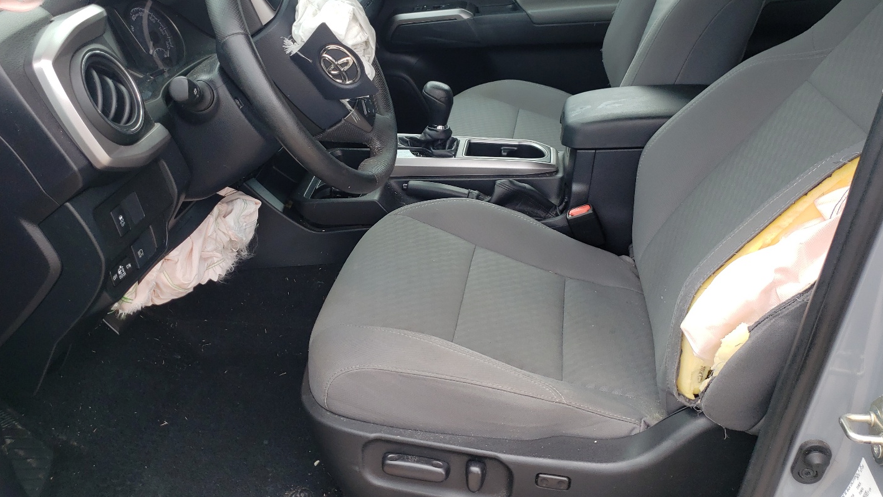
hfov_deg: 61.0
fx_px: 749
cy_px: 201
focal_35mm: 32
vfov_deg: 36.6
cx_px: 432
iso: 50
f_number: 1.5
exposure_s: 1/250
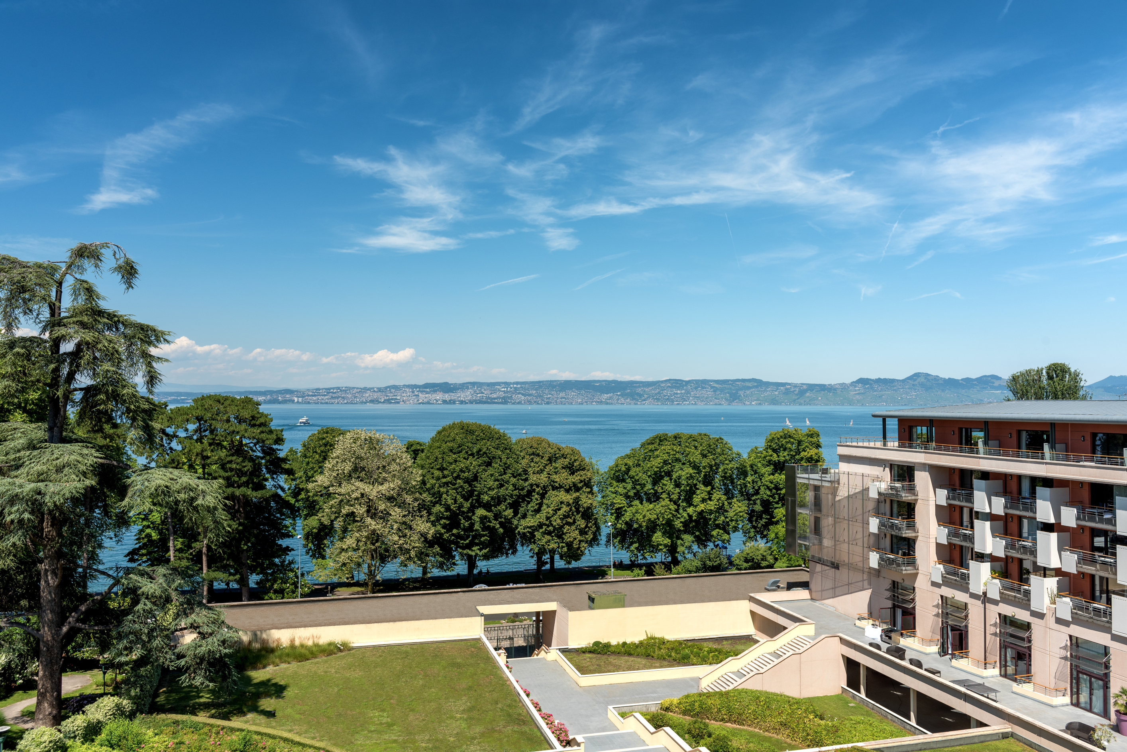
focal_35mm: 29
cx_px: 564
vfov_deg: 45.0
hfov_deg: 63.6
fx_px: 908
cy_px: 376
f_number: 8
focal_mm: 29
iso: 100
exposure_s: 1/160
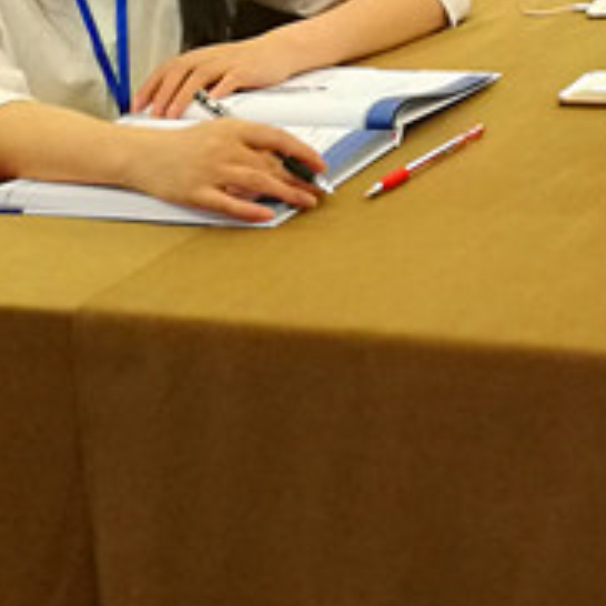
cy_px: -240
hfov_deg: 14.7
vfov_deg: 15.6
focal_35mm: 105
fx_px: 2080
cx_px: 1052
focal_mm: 4.5
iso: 400
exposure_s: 1/25
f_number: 2.2
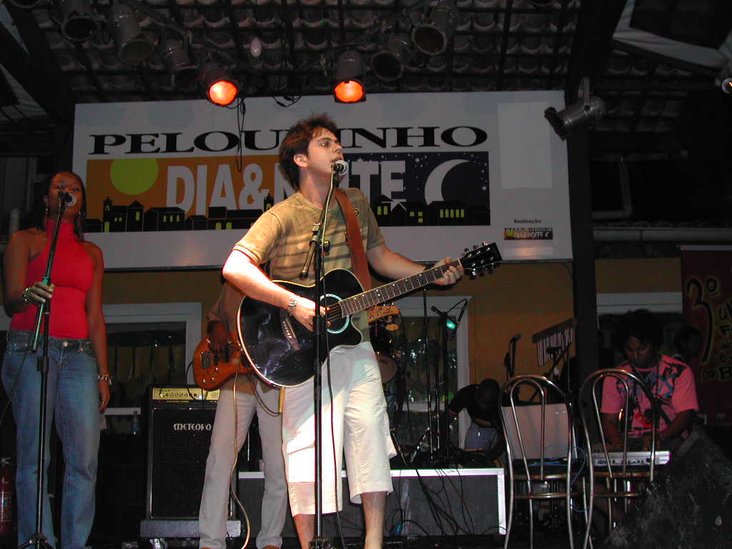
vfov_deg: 30.9
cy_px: 274
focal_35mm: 47
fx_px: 994
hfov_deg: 40.4
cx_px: 366
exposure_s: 1/60
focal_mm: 10.1
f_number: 3.1
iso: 200
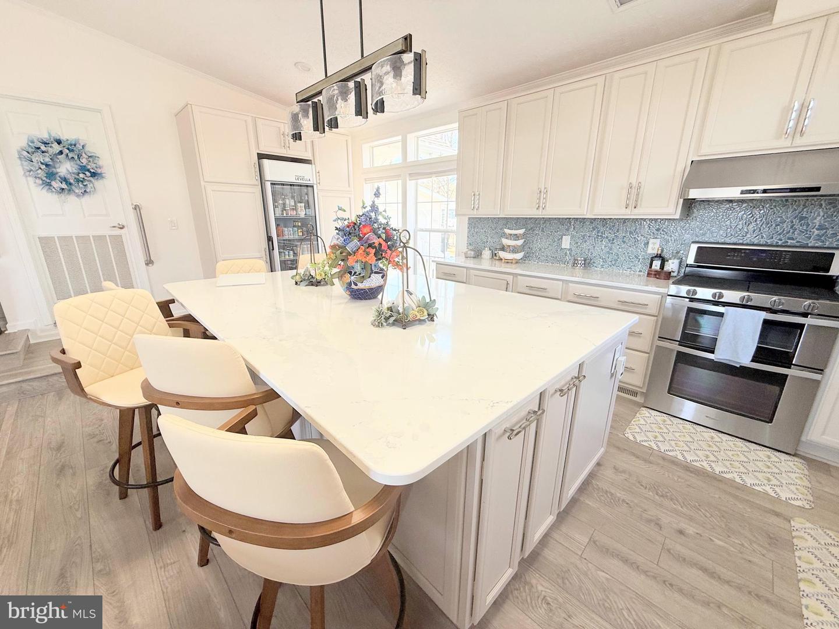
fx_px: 339
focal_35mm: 14
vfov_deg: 85.7
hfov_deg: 102.1
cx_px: 420
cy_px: 314
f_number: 2.2
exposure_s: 1/124
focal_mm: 2.22
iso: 64
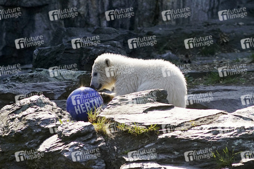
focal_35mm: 200
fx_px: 1411
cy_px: 84
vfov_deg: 6.9
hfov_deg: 10.3
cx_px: 127
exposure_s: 1/2000
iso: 640
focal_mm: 200
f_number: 5
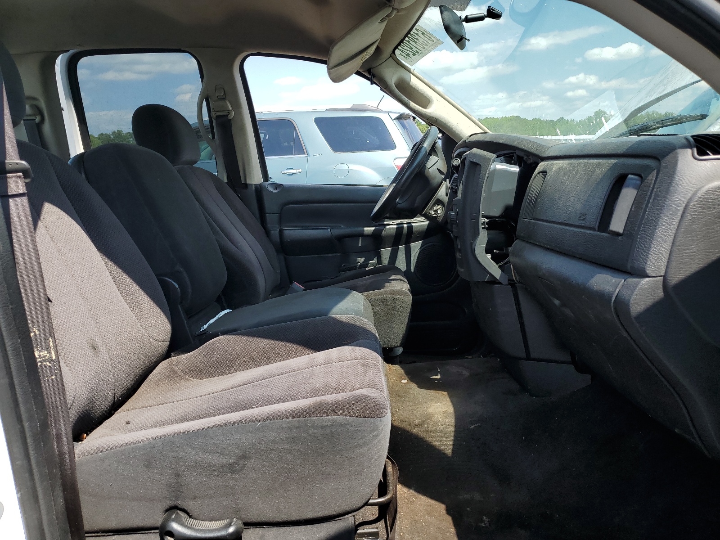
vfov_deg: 53.1
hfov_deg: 67.3
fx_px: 541
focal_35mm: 26
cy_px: 270
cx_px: 360
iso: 50
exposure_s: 1/1429
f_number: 1.5
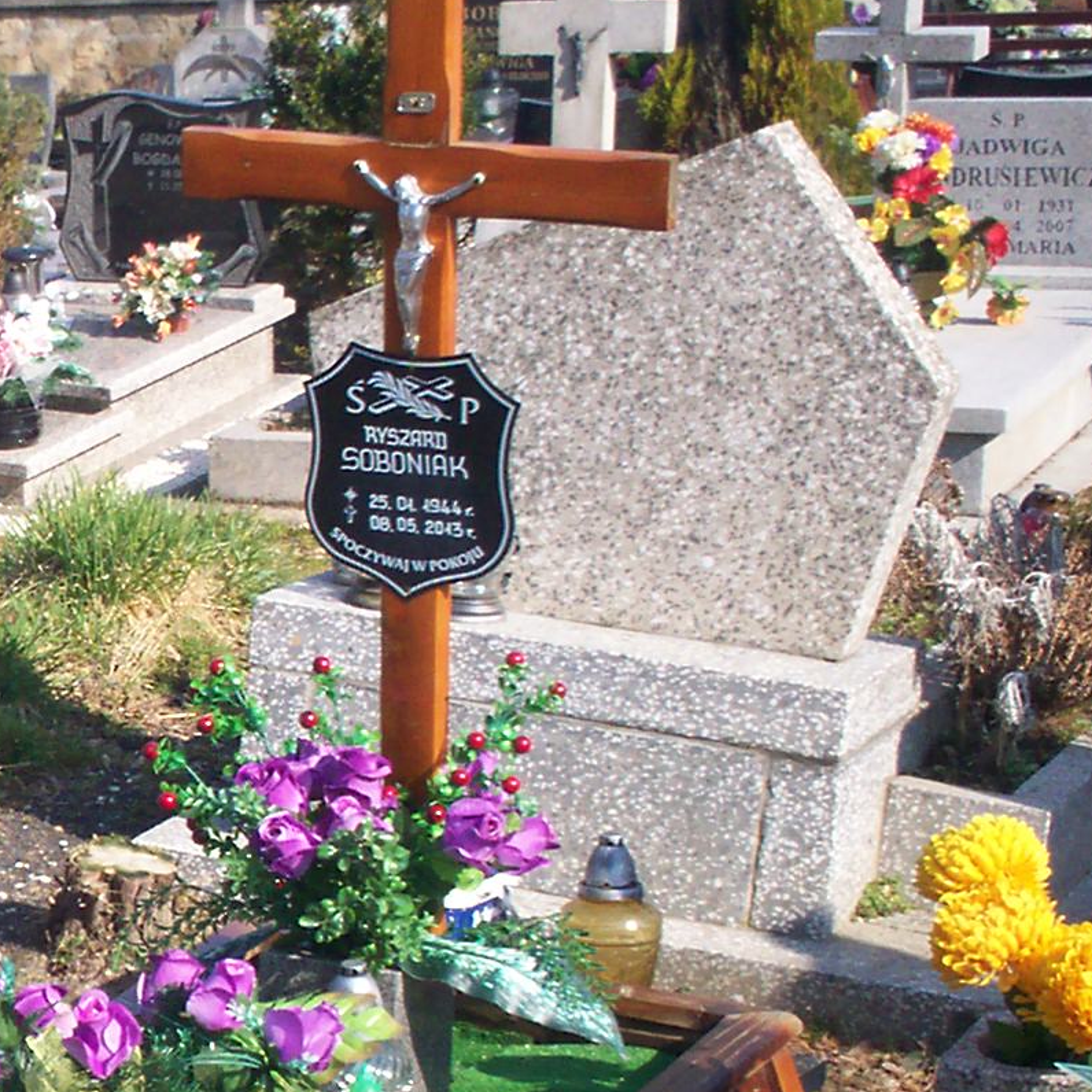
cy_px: 782
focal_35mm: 103
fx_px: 3676
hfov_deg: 16.1
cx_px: -303
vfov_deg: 16.8
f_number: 4.5
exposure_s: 1/355
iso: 100
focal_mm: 6
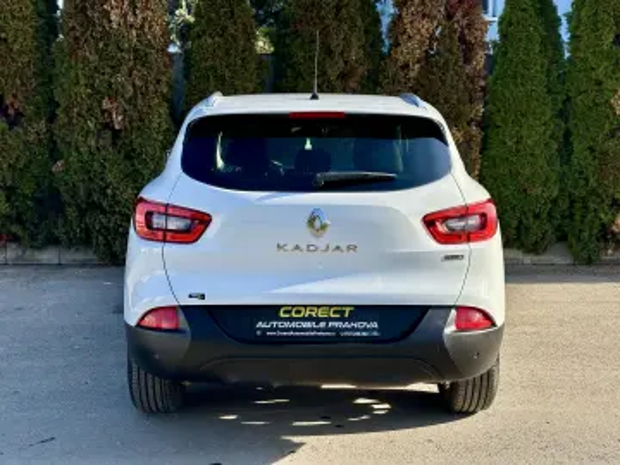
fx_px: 860
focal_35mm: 48
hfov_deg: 39.7
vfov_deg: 30.3
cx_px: 310
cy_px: 232
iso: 64
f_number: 1.78
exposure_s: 1/2358
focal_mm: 6.86
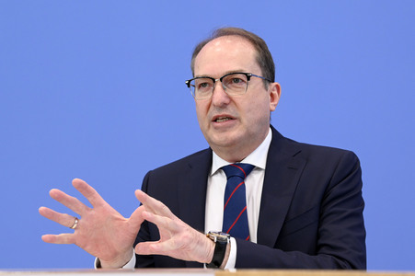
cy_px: 138
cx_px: 208
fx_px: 1129
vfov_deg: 13.9
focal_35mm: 98
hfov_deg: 20.8
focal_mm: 98
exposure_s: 1/400
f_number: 5.6
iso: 2500
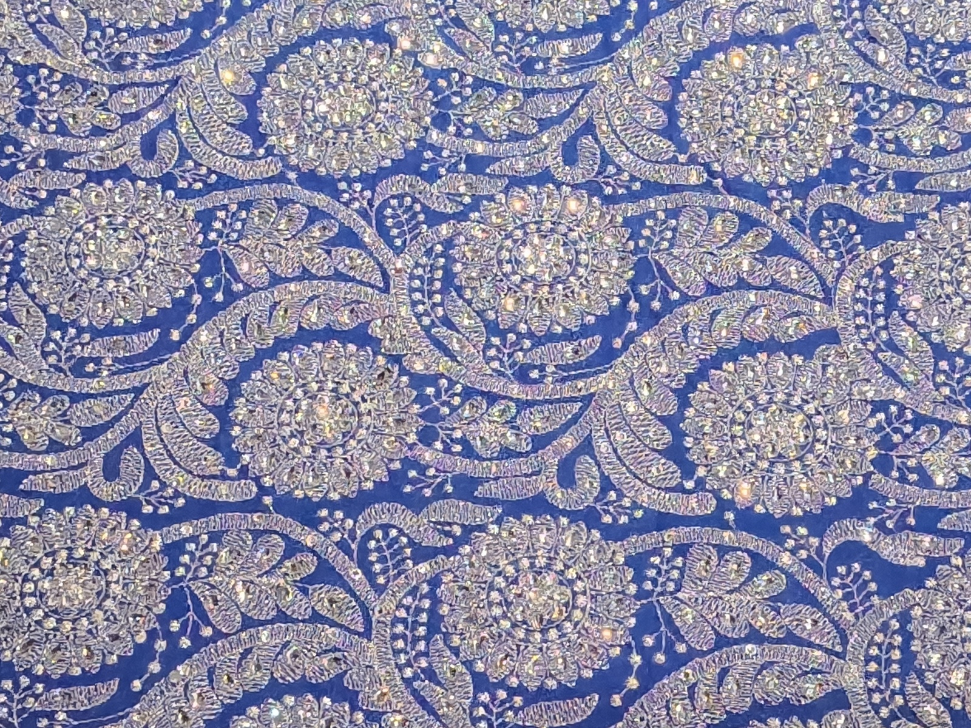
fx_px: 2300
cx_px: 486
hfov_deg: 23.8
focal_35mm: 82
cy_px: 364
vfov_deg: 18.0
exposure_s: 1/6400
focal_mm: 6.57
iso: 5000
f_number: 1.6
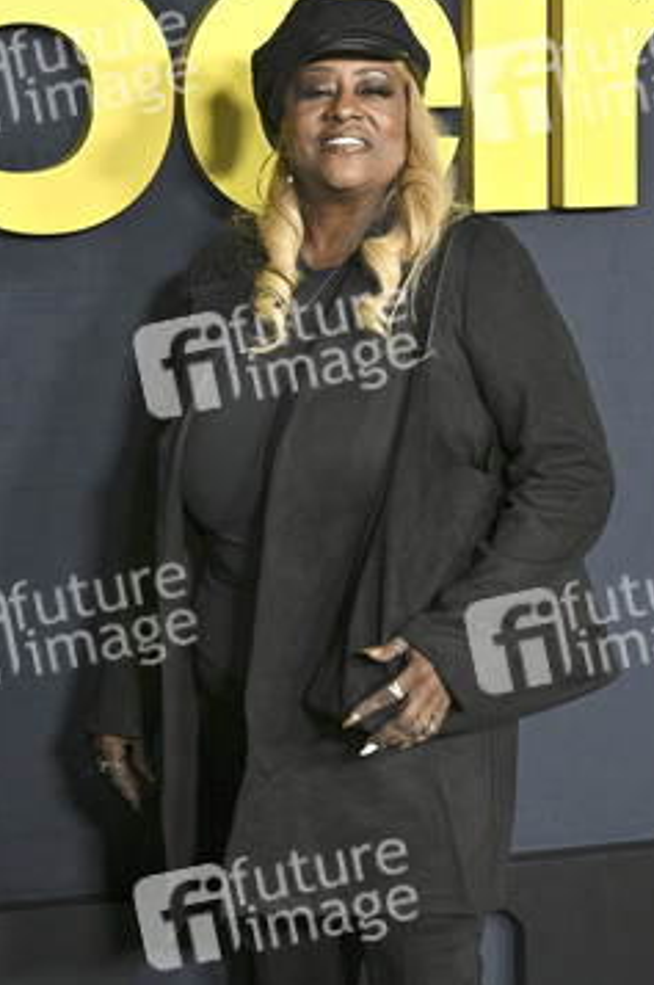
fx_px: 2514
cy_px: 491
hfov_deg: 14.8
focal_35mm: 92
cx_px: 356
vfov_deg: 22.2
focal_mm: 82
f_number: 5.6
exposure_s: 1/320
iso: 2500
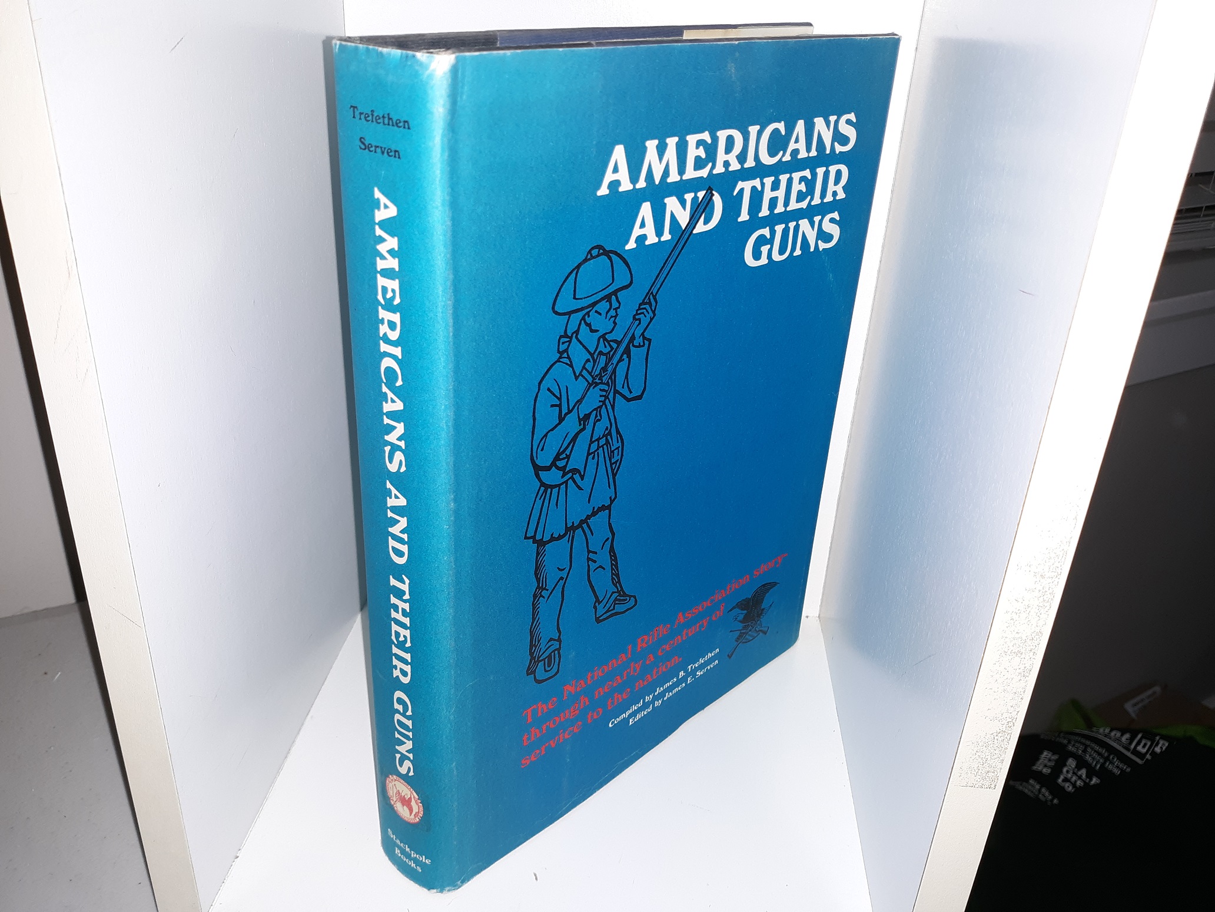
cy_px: 456
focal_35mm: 28
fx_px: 983
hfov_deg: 63.4
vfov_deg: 49.7
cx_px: 608
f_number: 1.7
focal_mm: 3.7
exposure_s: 1/40
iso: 40
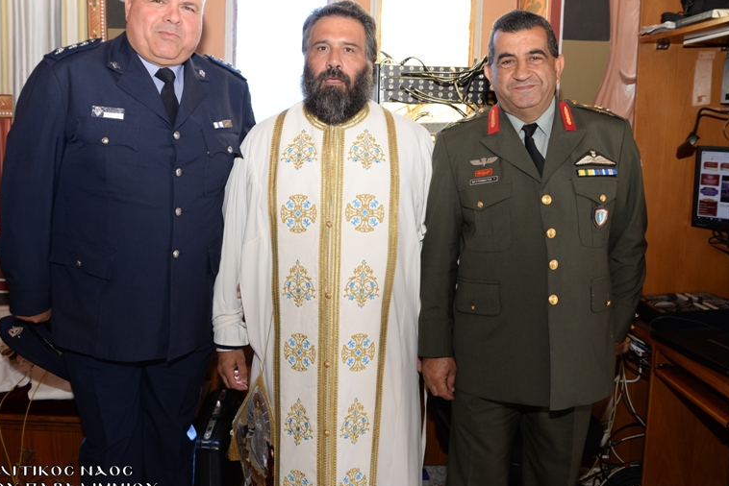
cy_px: 208
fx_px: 770
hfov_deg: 50.5
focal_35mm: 38
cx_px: 317
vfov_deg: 35.0
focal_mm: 30
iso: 400
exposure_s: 1/100
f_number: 5.6
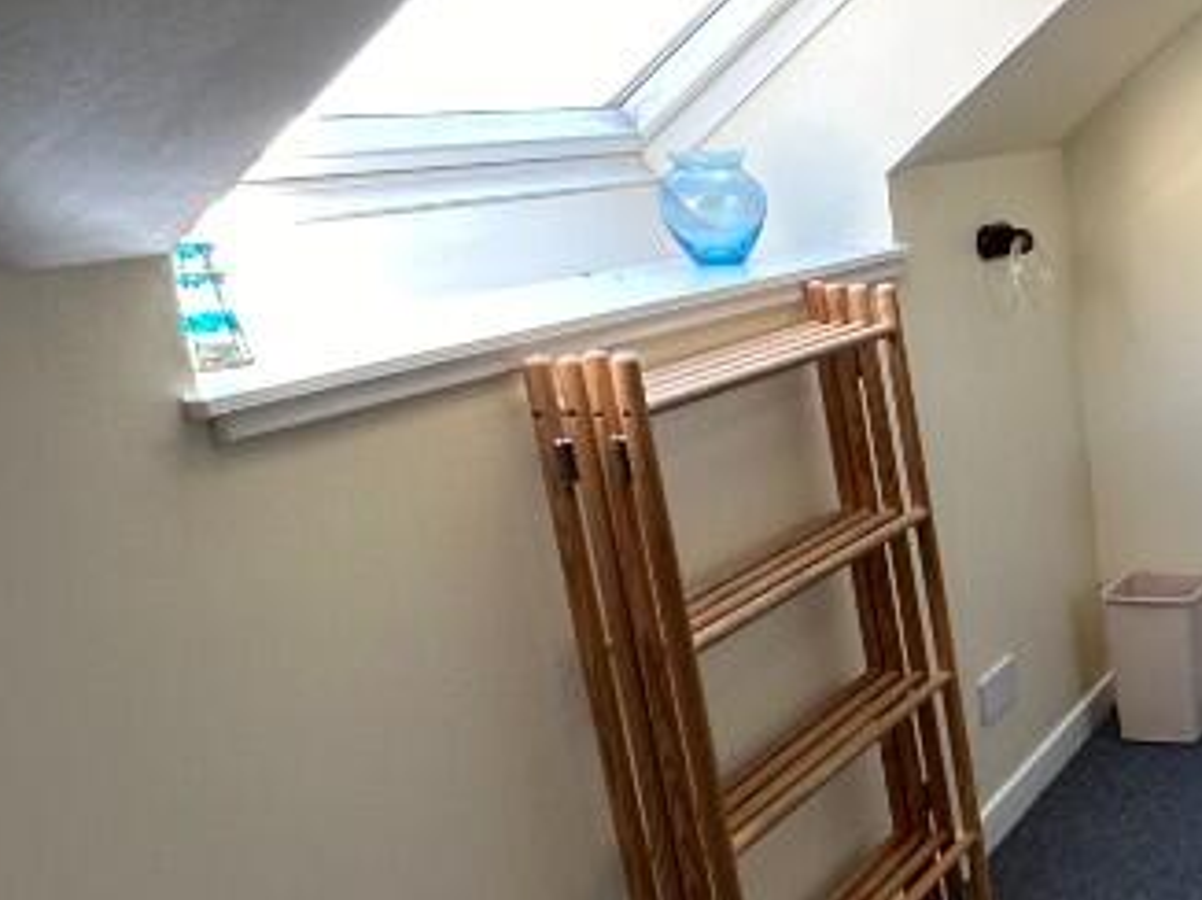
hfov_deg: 30.8
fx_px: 1527
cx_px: 1652
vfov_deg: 32.8
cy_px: 373
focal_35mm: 44
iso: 80
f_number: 2.2
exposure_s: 1/99
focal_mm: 2.22
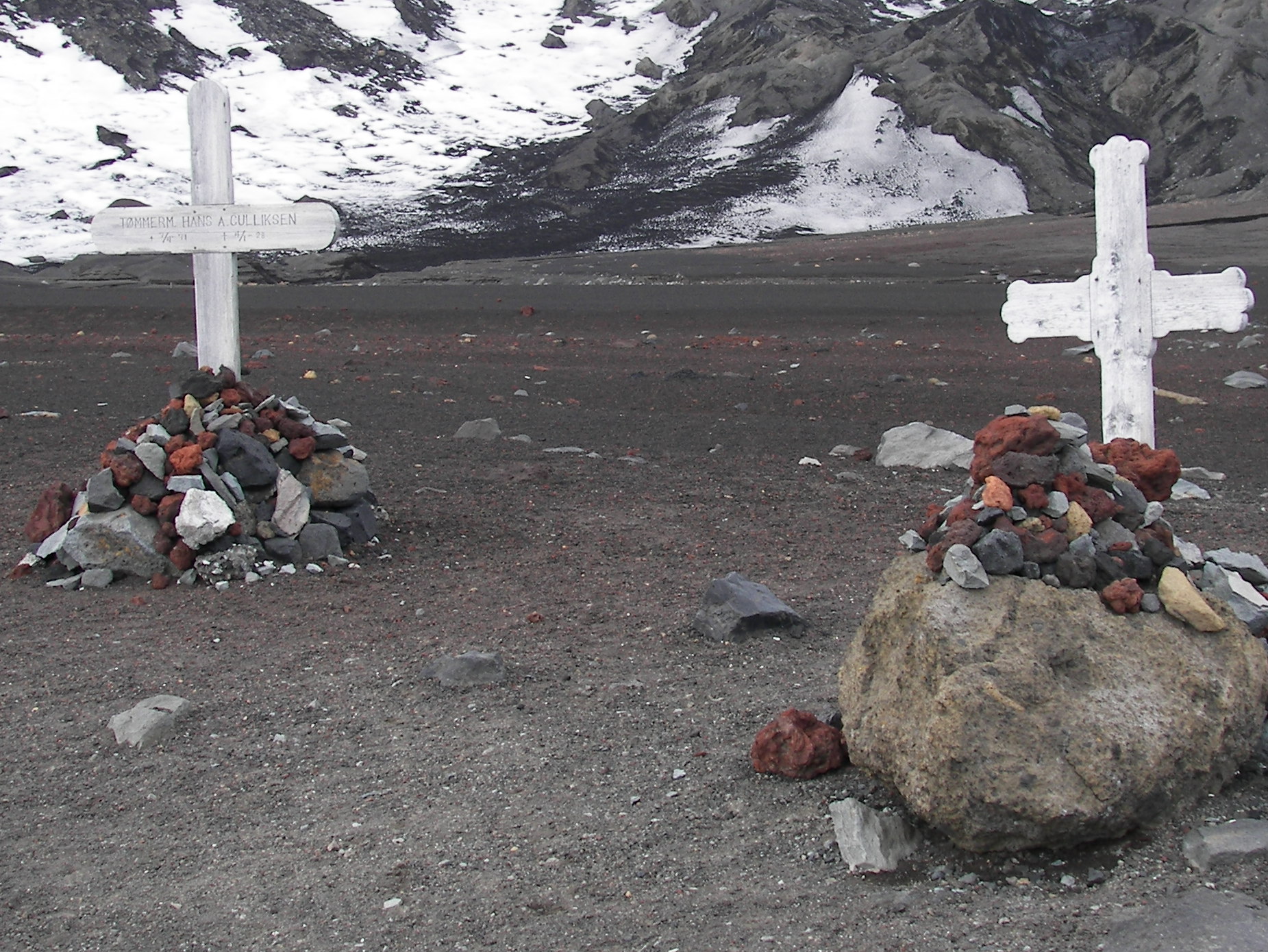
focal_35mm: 77
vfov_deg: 19.1
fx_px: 2821
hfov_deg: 25.3
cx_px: 636
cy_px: 392
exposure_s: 1/250
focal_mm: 9.2
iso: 50
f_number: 2.8
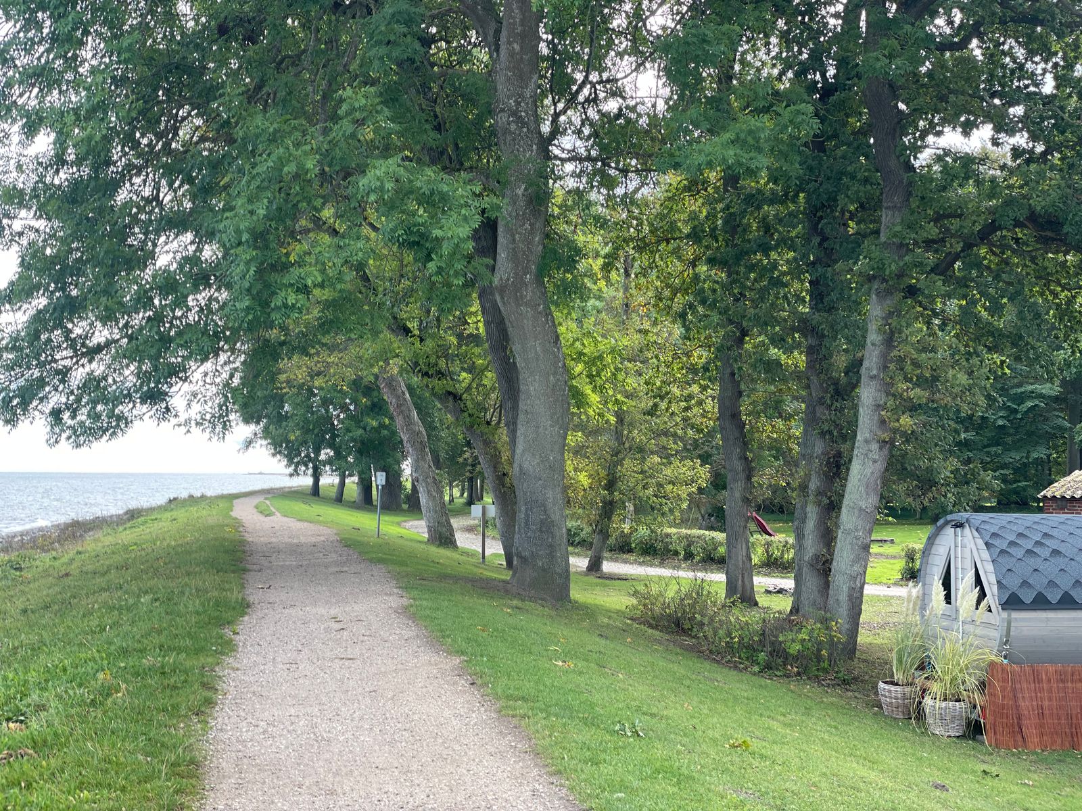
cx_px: 541
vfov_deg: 28.0
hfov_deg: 36.8
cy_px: 406
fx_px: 1625
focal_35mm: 52
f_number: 2
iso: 25
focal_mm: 6
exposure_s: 1/146
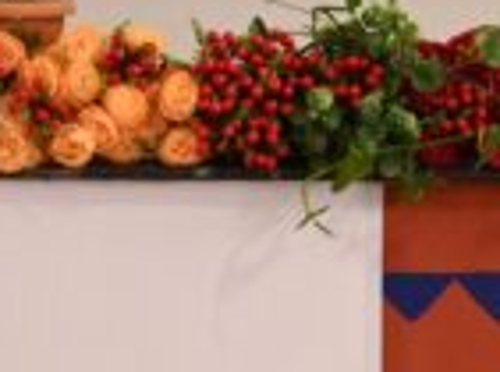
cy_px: 165
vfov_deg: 4.5
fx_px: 4740
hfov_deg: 6.0
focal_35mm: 329
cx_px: -35
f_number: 5.6
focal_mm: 47
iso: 5000
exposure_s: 1/100
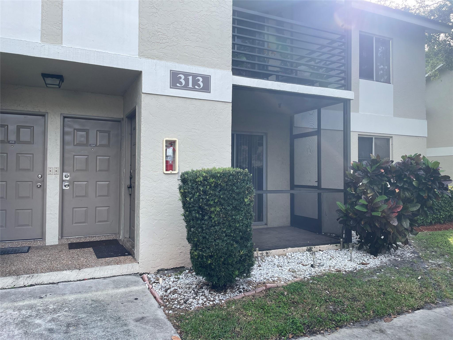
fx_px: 340
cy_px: 170
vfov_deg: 53.1
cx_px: 226
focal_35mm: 26
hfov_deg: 67.3
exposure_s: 1/682
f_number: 1.6
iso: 32
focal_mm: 4.2
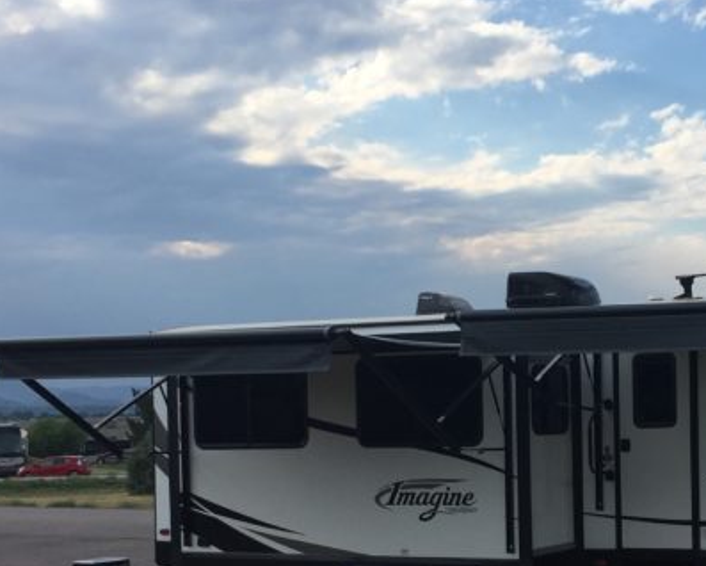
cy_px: 473
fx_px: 1526
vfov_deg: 20.7
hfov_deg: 25.2
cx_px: 646
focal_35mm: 73
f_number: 2.2
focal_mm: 4.15
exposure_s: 1/1582
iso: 32
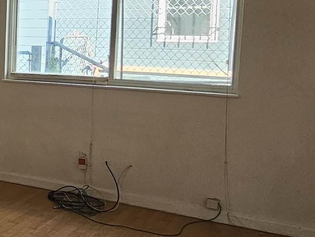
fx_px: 510
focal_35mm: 56
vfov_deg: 26.0
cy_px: 77
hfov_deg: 25.1
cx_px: -172
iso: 100
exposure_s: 1/60
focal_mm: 2.2
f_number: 2.2
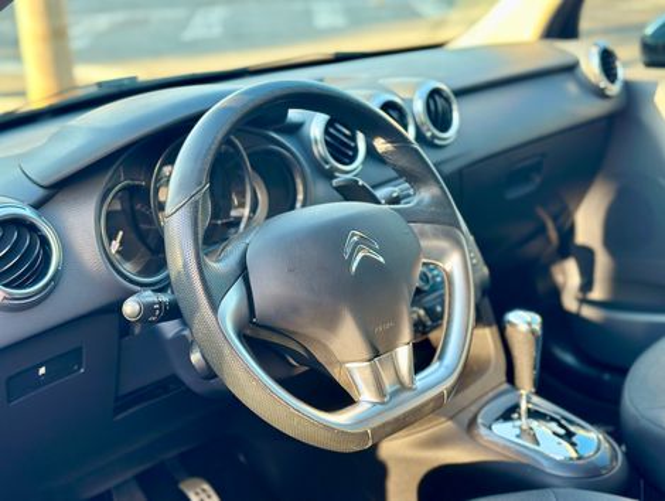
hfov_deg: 39.6
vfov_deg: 30.3
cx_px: 332
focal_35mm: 48
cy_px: 250
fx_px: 924
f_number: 1.78
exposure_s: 1/127
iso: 125
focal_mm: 6.86
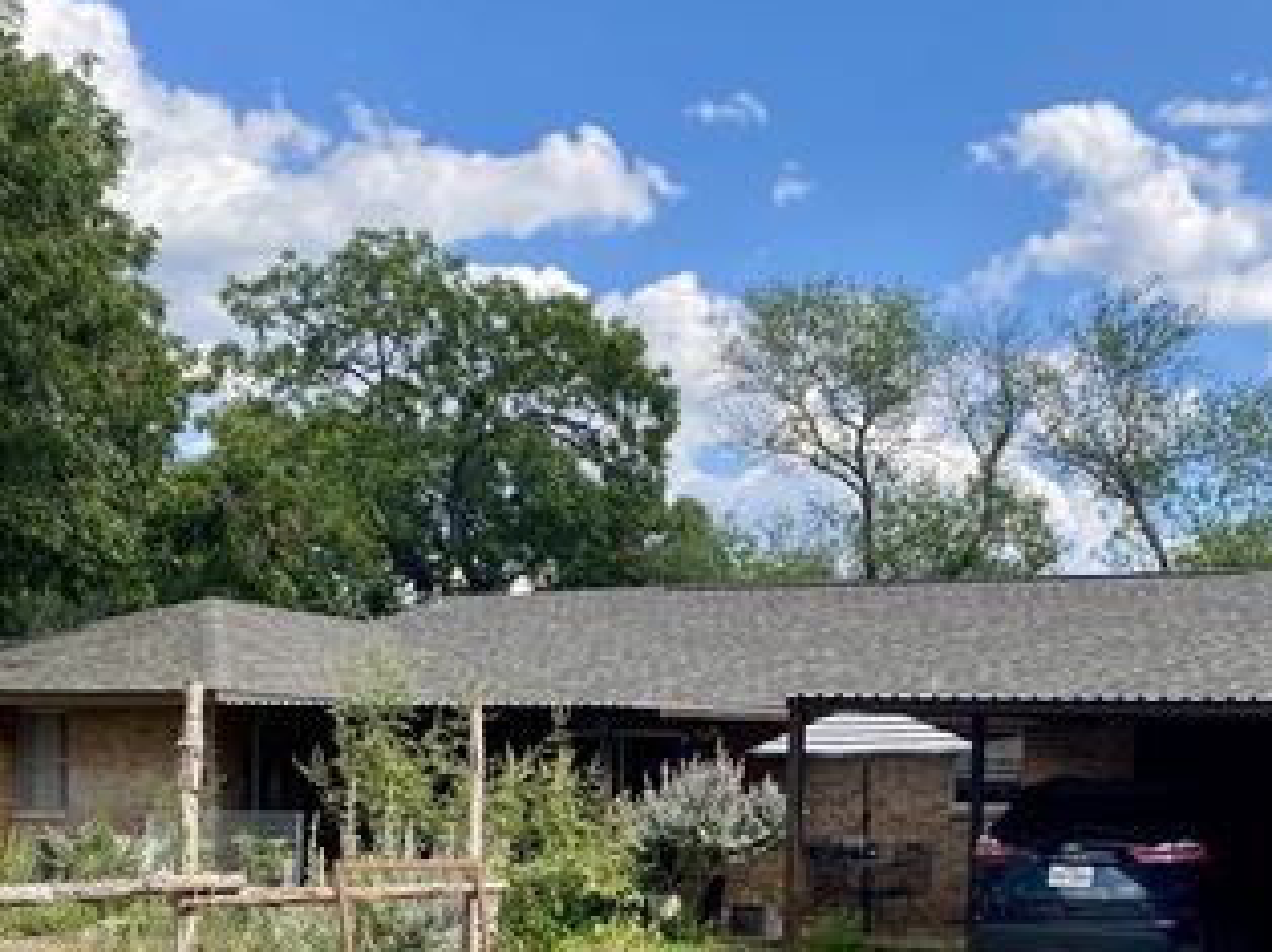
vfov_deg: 26.4
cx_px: 875
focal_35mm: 53
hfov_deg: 35.7
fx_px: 1946
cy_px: 887
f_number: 1.8
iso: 32
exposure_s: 1/1206
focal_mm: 4.25
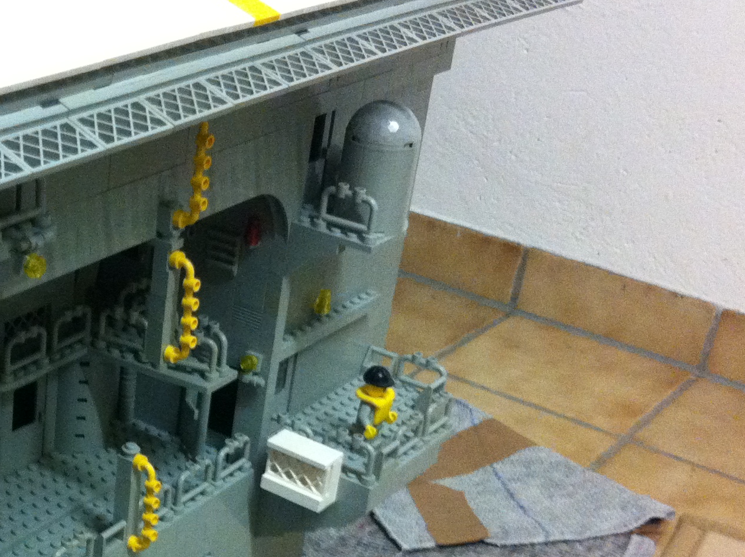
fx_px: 1547
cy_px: 429
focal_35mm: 72
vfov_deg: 20.2
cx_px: 93
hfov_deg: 26.3
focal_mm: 3.85
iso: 320
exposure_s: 1/17
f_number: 2.8
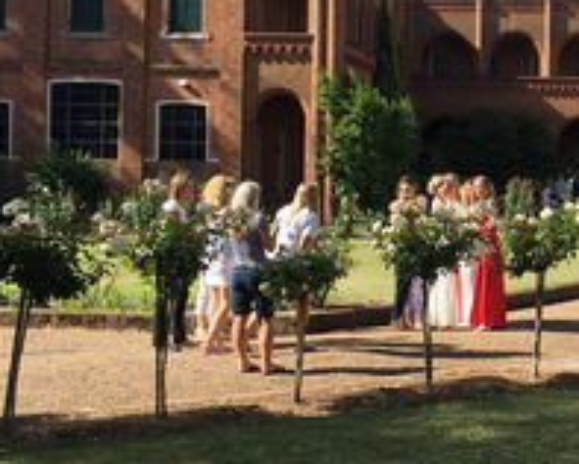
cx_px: 588
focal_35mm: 69
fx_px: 1184
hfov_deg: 26.0
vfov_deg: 22.1
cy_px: 147
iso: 32
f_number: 2.2
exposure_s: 1/1199
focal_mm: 4.15
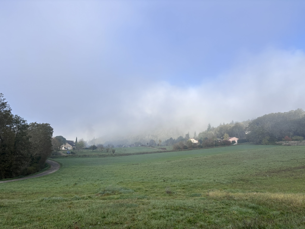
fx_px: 229
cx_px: 152
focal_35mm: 26
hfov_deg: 67.3
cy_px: 114
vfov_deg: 53.1
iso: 50
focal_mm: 5.96
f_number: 1.6
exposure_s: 1/2778
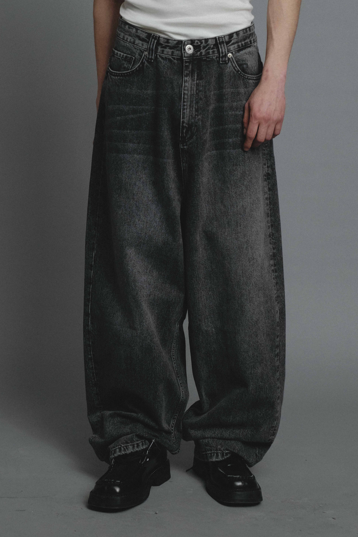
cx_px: 189
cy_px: 253
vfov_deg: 30.5
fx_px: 984
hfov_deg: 20.6
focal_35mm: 66
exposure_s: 1/250
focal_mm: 40.1
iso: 800
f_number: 4.5
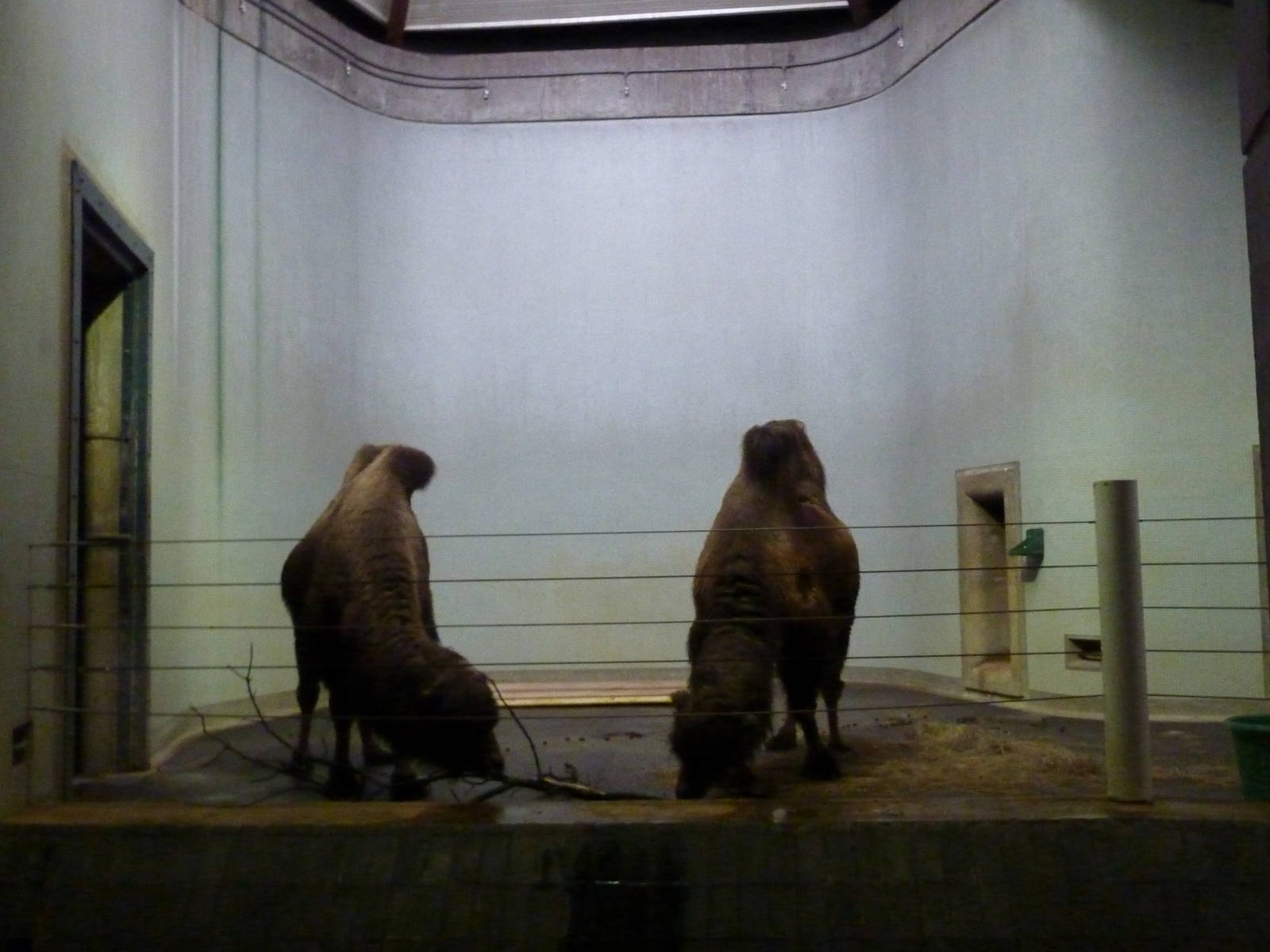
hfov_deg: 52.6
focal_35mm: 35
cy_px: 476
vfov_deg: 40.7
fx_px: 1284
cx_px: 635
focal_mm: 5.7
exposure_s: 1/40
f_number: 3.5
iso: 800
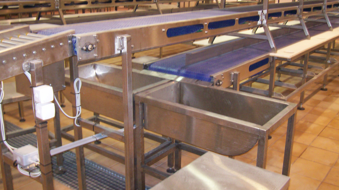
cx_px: 167
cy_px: 76
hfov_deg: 51.6
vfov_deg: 30.4
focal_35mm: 39
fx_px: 351
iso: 200
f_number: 2.8
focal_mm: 5.8
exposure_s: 1/64
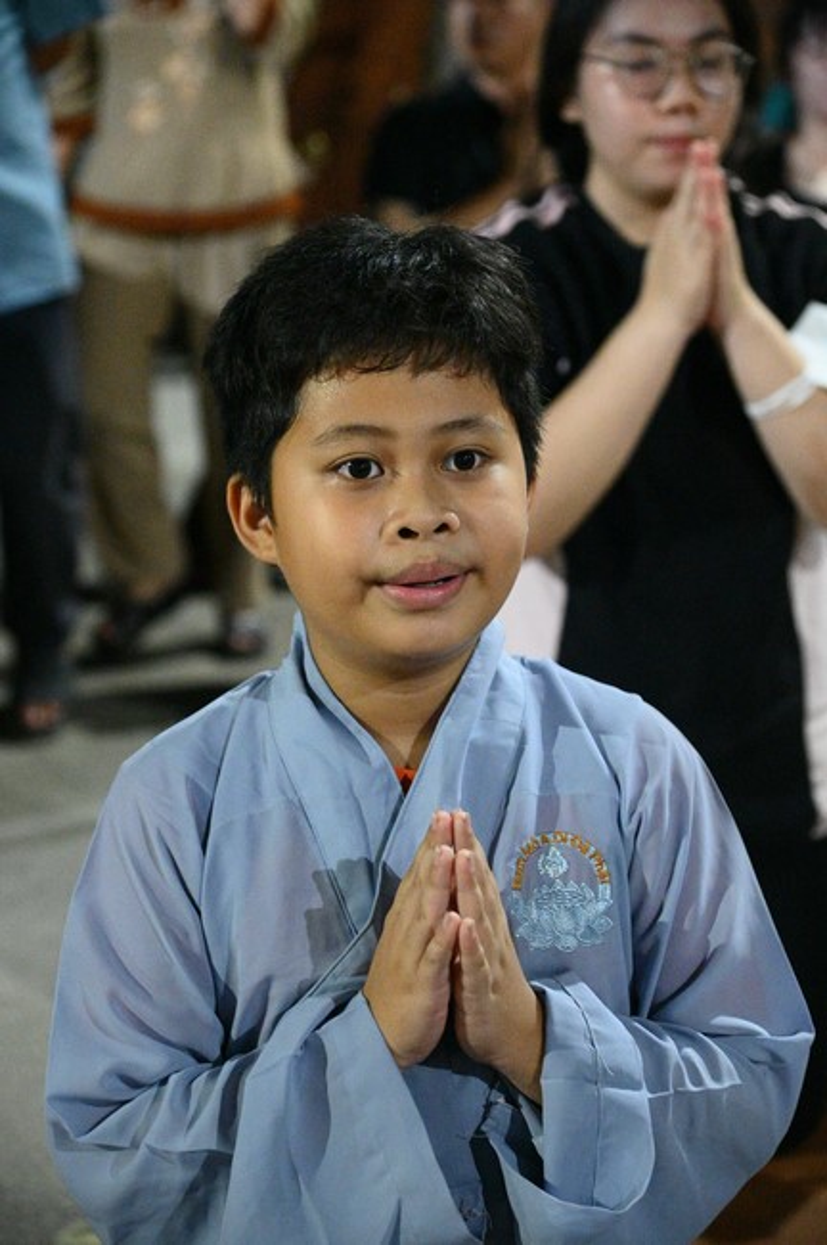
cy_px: 622
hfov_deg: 14.4
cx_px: 414
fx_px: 3280
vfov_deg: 21.5
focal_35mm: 95
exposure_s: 1/125
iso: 25600
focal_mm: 95
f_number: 4.5
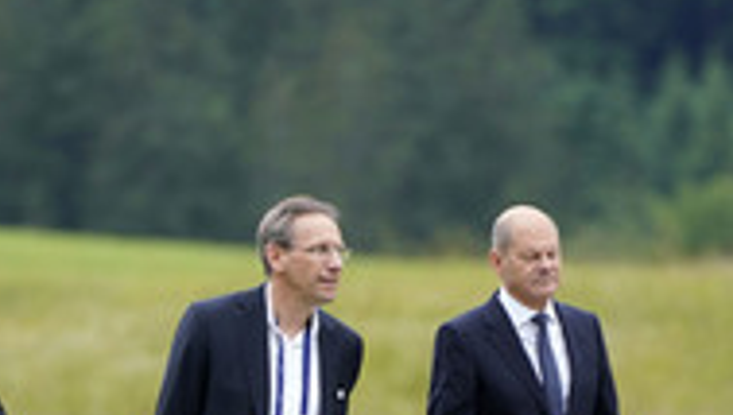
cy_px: 496
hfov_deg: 2.2
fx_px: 19408
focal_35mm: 997
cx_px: 440
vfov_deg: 1.2
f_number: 5.6
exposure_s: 1/640
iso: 500
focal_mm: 400
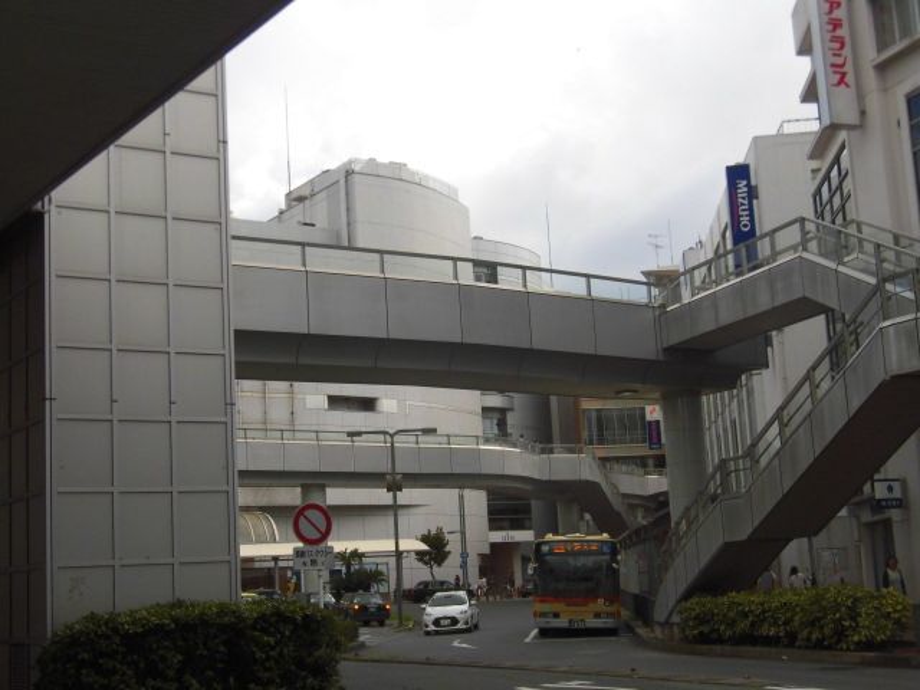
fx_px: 1355
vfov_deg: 28.6
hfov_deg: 37.5
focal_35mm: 51
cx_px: 460
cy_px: 345
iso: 100
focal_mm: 9.16
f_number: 4
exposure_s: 1/800
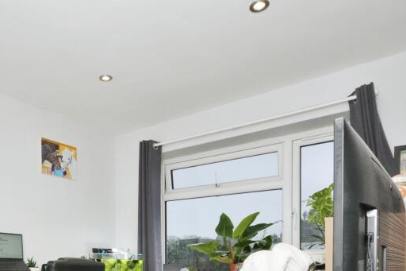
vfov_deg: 36.8
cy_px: 256
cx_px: 94
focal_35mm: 33
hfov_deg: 54.1
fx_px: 372
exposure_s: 1/60
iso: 200
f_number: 5
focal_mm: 11
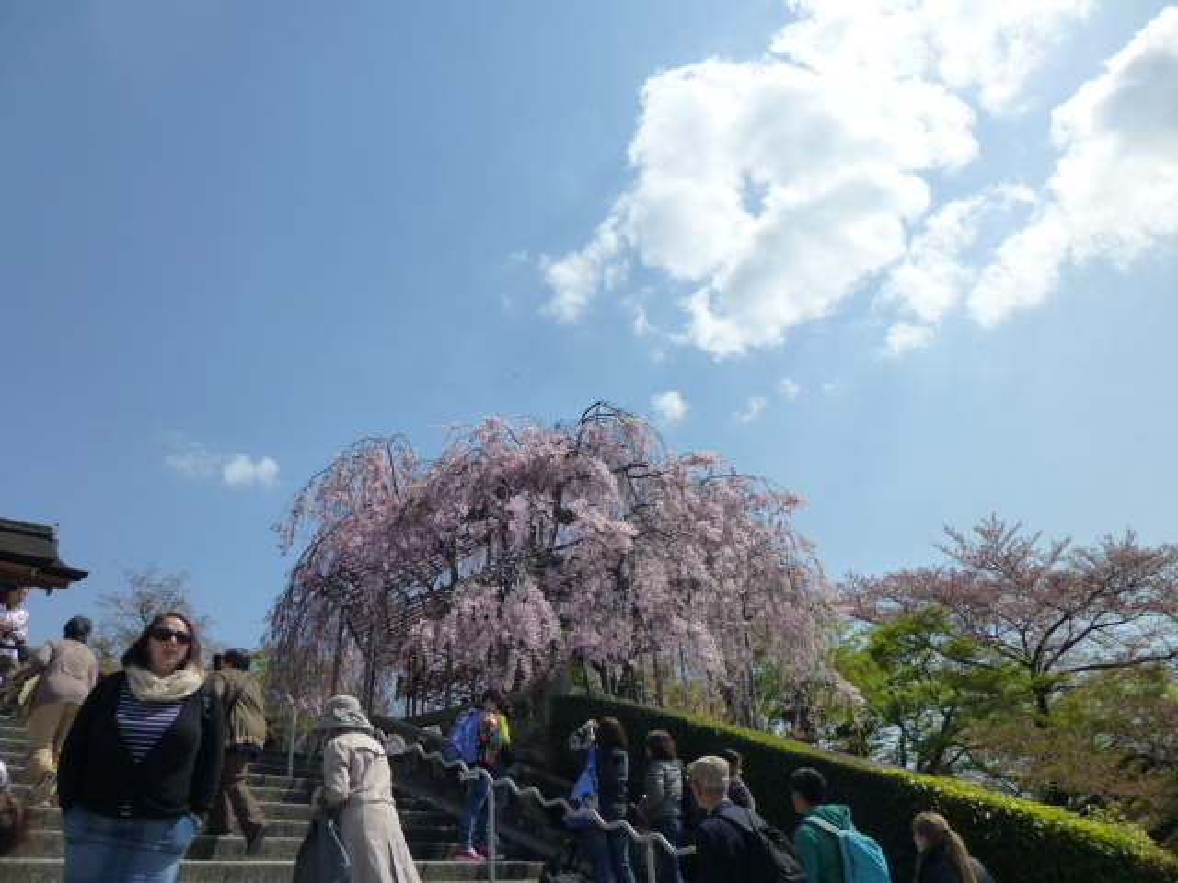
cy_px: 442
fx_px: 851
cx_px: 589
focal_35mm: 25
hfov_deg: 69.4
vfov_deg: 54.9
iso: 160
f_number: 9
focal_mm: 4.5
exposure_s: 1/320
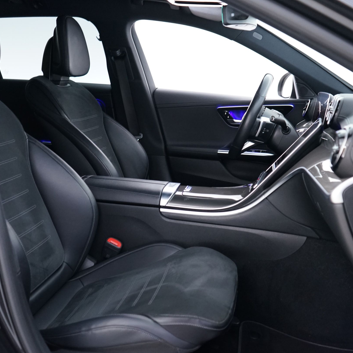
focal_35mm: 38
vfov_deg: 43.9
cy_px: 181
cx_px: 173
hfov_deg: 43.9
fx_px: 438
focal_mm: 29
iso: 2000
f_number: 3.5
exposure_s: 1/15
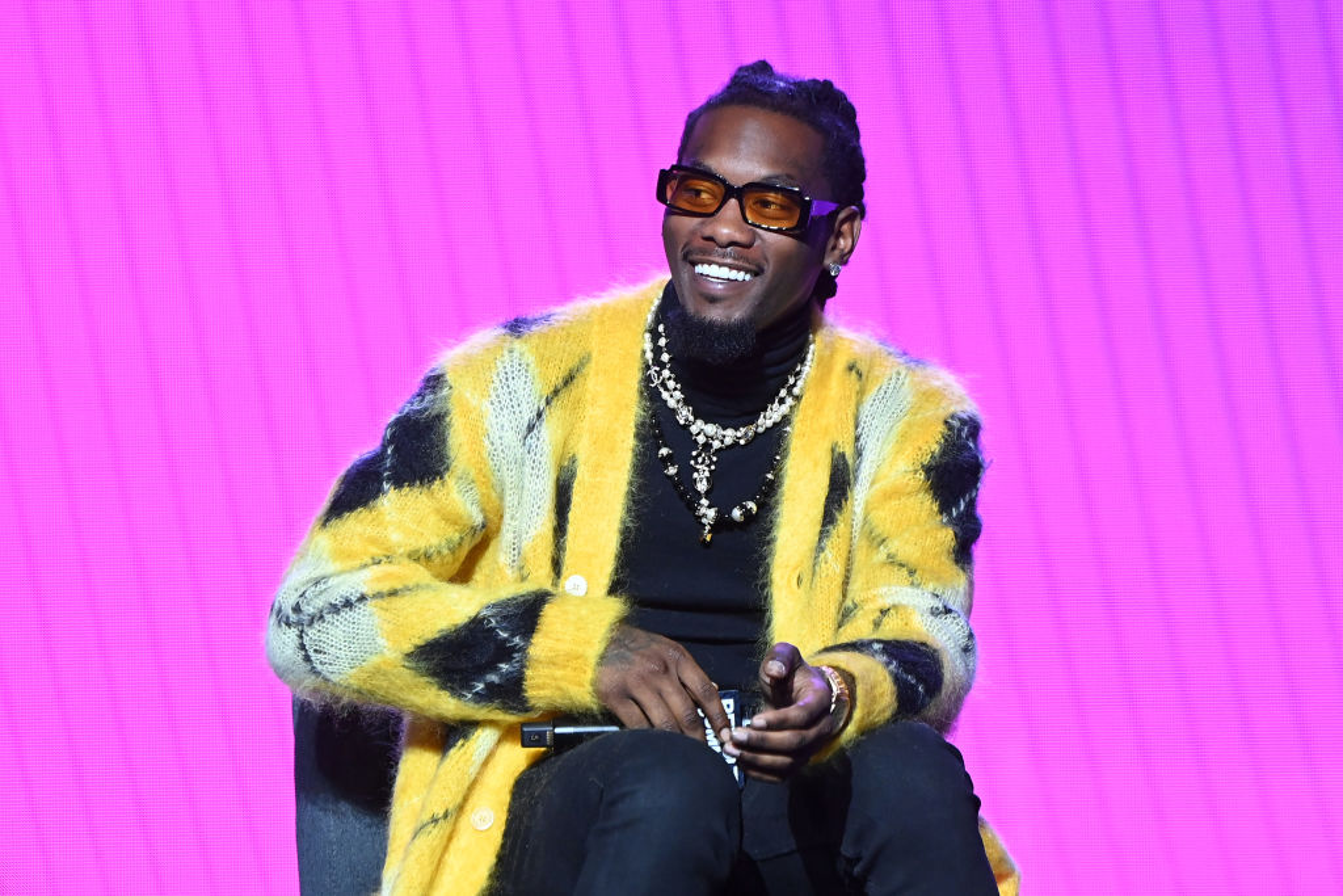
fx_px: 20706
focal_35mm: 555
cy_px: 448
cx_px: 672
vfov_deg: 2.5
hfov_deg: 3.7
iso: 3200
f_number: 5.6
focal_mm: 370
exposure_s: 1/400
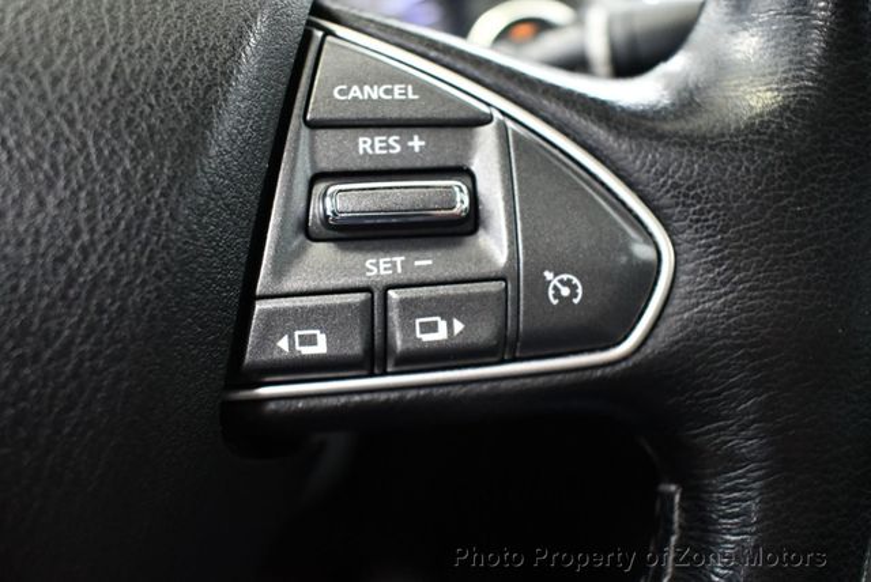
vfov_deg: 36.9
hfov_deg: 53.1
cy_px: 291
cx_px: 436
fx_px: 872
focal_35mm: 36
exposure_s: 1/60
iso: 4000
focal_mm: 18
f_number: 3.5
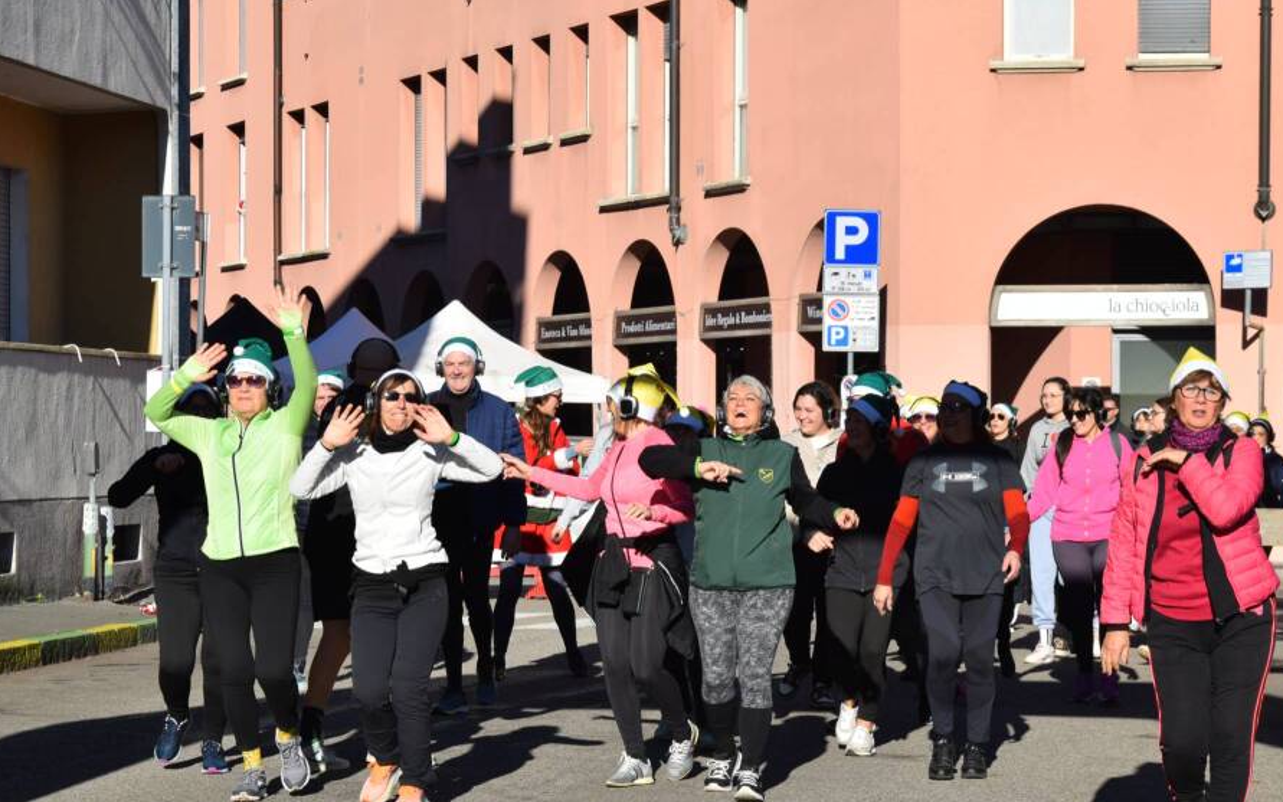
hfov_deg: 19.1
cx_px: 727
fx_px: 3812
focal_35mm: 109
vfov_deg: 12.0
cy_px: 465
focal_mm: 62
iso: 200
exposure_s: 1/400
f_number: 10
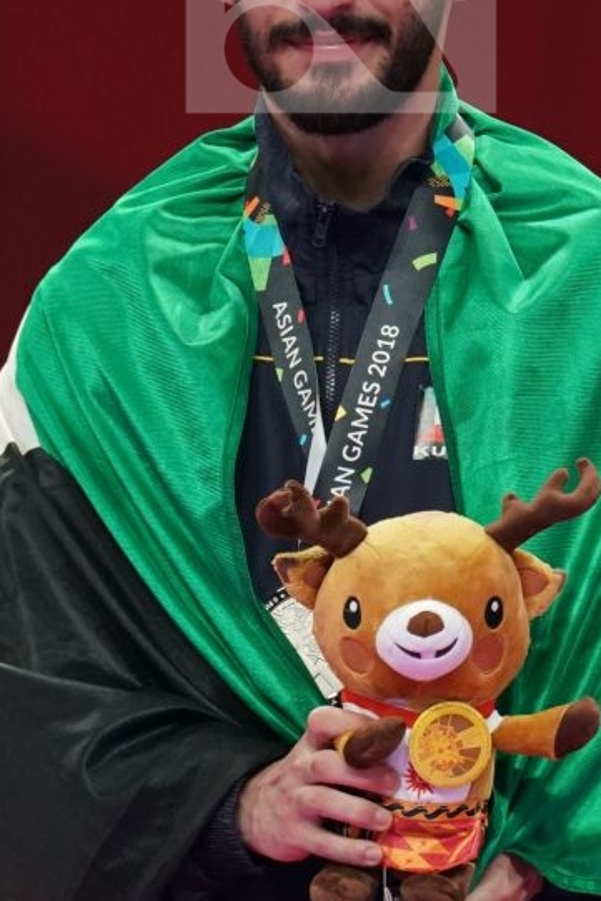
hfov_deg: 1.5
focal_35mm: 932
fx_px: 23322
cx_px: 341
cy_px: 551
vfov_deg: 2.2
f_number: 4
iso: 2500
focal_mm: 280
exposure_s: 1/500
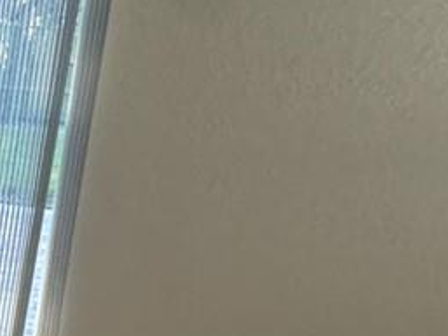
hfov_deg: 15.2
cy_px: 263
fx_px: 1126
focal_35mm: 87
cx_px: -577
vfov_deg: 16.9
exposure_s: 1/60
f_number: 2.2
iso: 320
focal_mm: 2.22
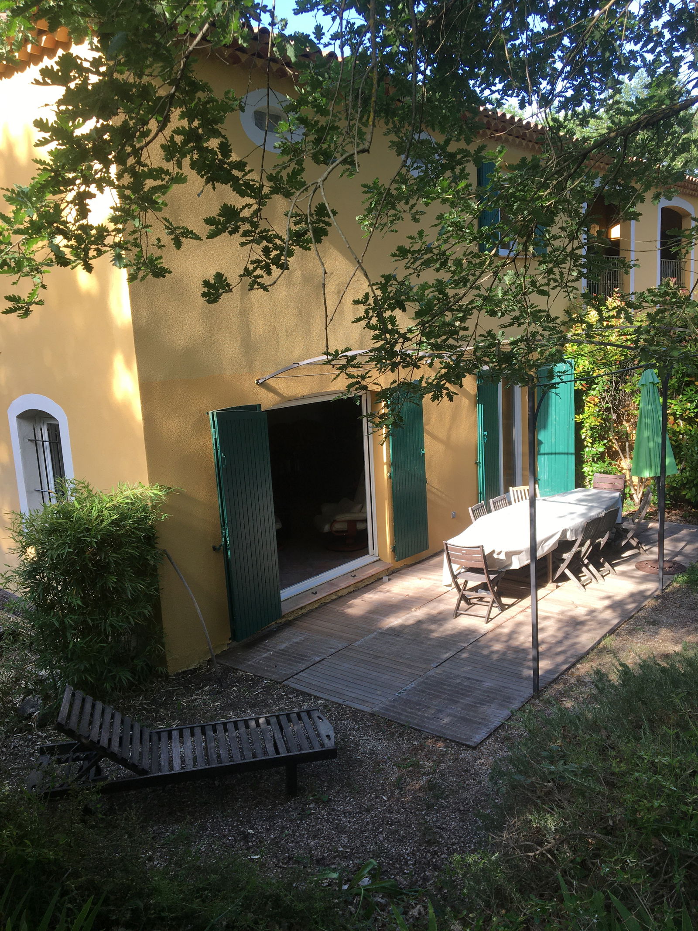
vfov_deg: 61.7
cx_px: 349
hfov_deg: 48.2
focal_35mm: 29
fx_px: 780
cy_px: 466
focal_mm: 4.15
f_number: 2.2
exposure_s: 1/260
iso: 25
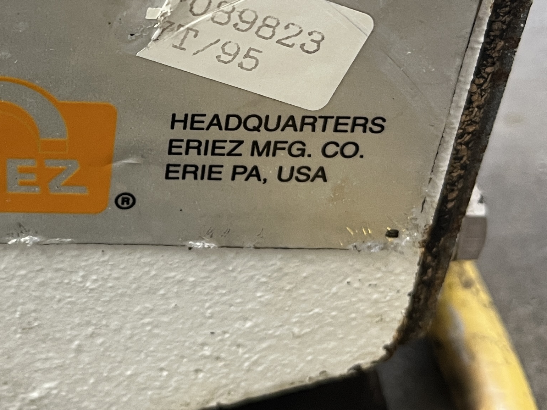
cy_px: 24
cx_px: 81
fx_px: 1074
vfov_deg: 21.0
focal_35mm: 68
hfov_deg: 27.8
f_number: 1.6
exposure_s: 1/60
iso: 200
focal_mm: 5.1
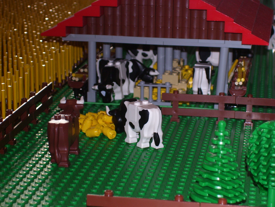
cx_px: 138
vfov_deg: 13.7
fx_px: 858
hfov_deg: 18.2
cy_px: 104
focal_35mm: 108
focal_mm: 18
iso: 100
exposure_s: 1/90
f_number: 4.6
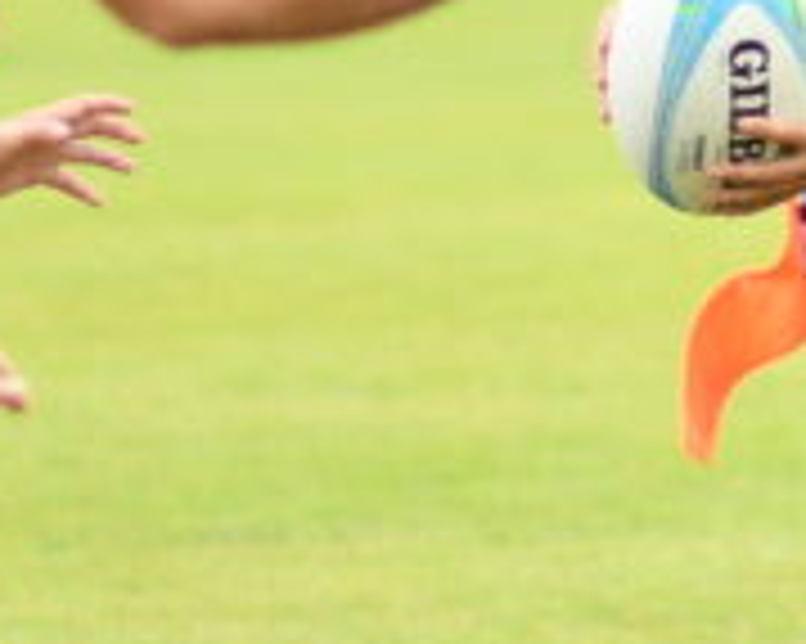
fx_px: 16300
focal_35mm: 684
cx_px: 1175
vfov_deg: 2.3
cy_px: 88
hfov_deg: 2.8
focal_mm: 85
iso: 125
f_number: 1.8
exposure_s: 1/1000
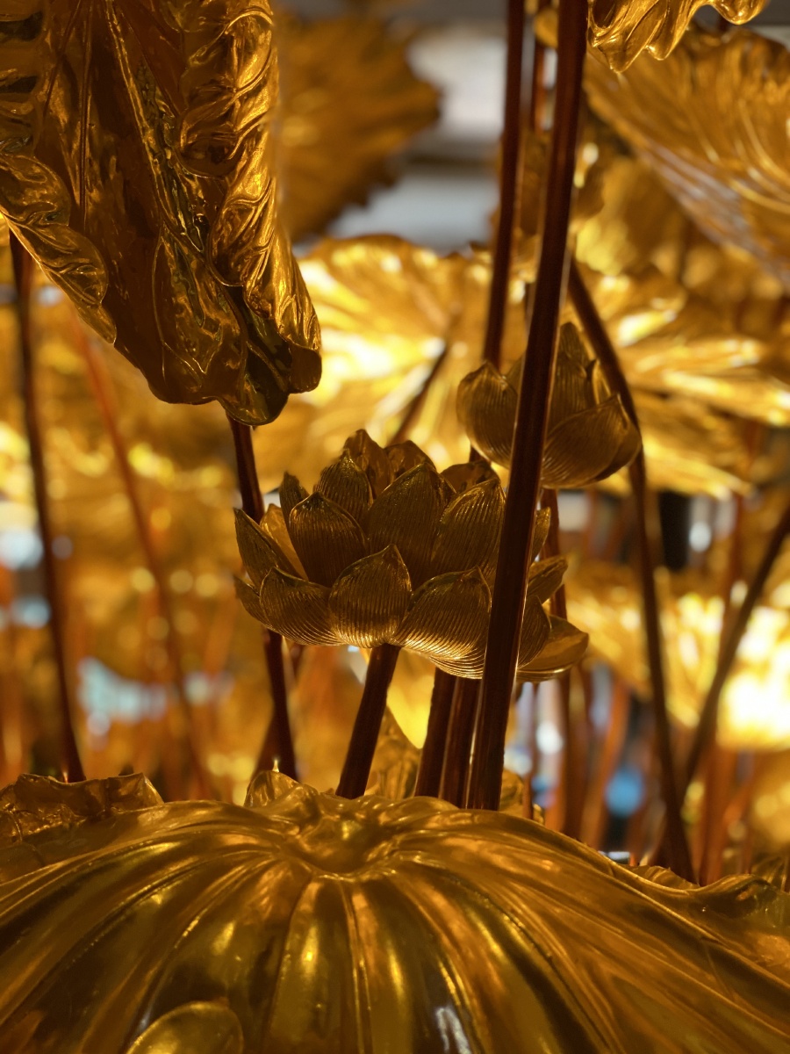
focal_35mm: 52
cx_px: 395
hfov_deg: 28.0
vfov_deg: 36.8
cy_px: 527
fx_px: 1582
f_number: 2
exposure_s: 1/50
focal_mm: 6
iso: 125
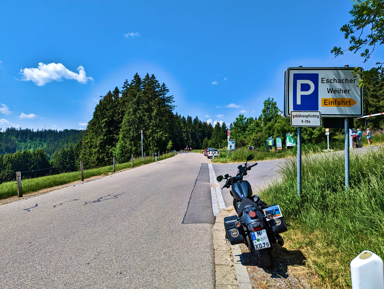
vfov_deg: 56.9
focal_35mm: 24
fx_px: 267
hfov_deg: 71.5
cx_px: 192
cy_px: 144
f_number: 1.85
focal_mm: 6.81
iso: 46
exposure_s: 1/2410
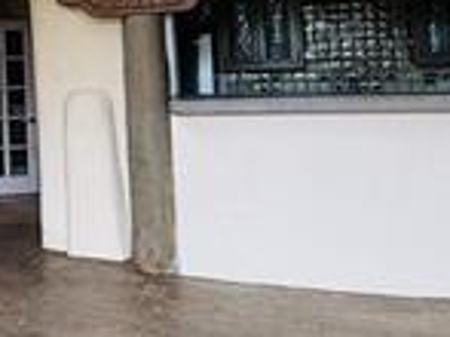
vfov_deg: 23.3
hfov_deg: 25.7
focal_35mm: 61
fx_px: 792
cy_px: 28
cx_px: -178
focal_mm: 2.22
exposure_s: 1/120
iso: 64
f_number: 2.2
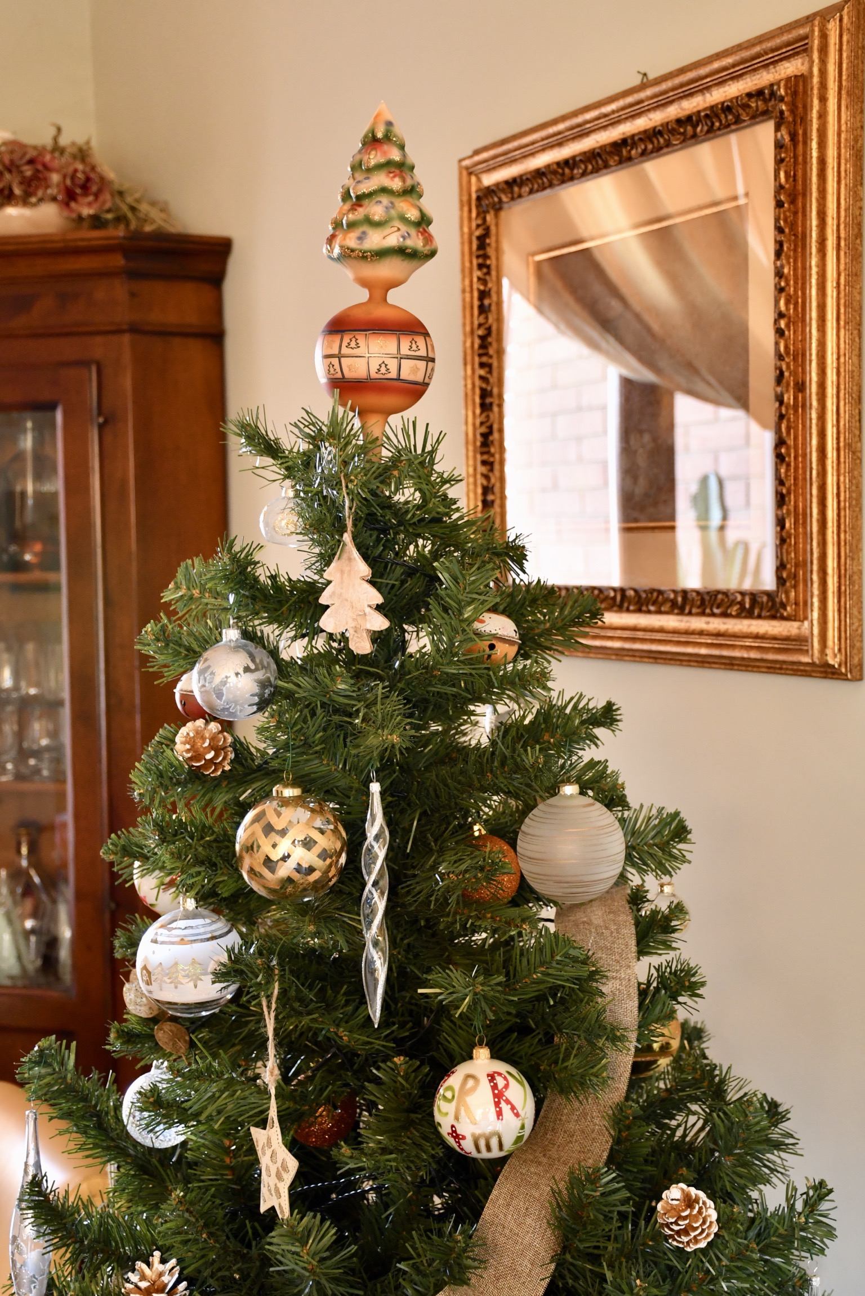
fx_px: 1837
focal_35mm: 51
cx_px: 432
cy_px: 648
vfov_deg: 38.9
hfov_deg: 26.5
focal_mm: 34
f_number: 4.2
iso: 1000
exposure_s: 1/40
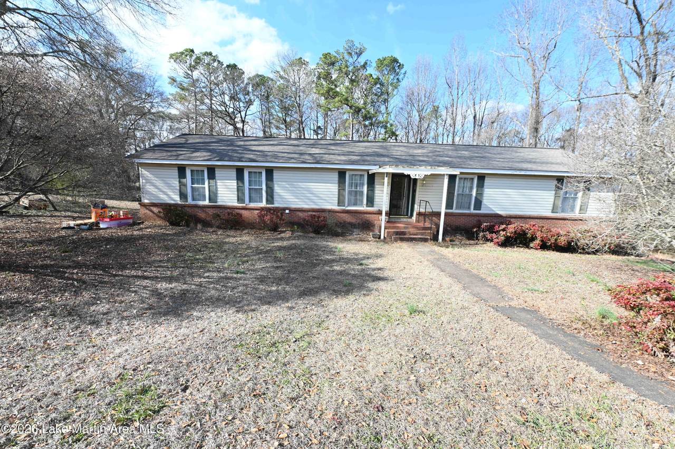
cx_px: 338
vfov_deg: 81.1
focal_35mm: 14
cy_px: 224
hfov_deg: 104.3
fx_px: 262
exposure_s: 1/160
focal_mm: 14
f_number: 6.3
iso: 200
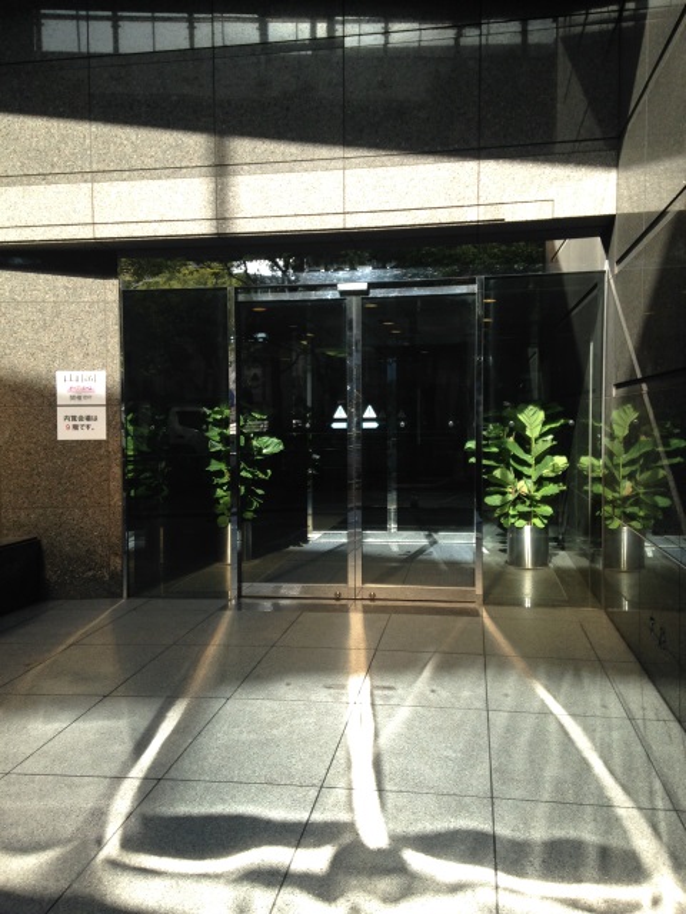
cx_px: 343
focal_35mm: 33
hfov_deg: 42.9
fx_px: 872
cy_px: 457
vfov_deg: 55.4
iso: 50
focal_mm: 4.12
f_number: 2.4
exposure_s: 1/602
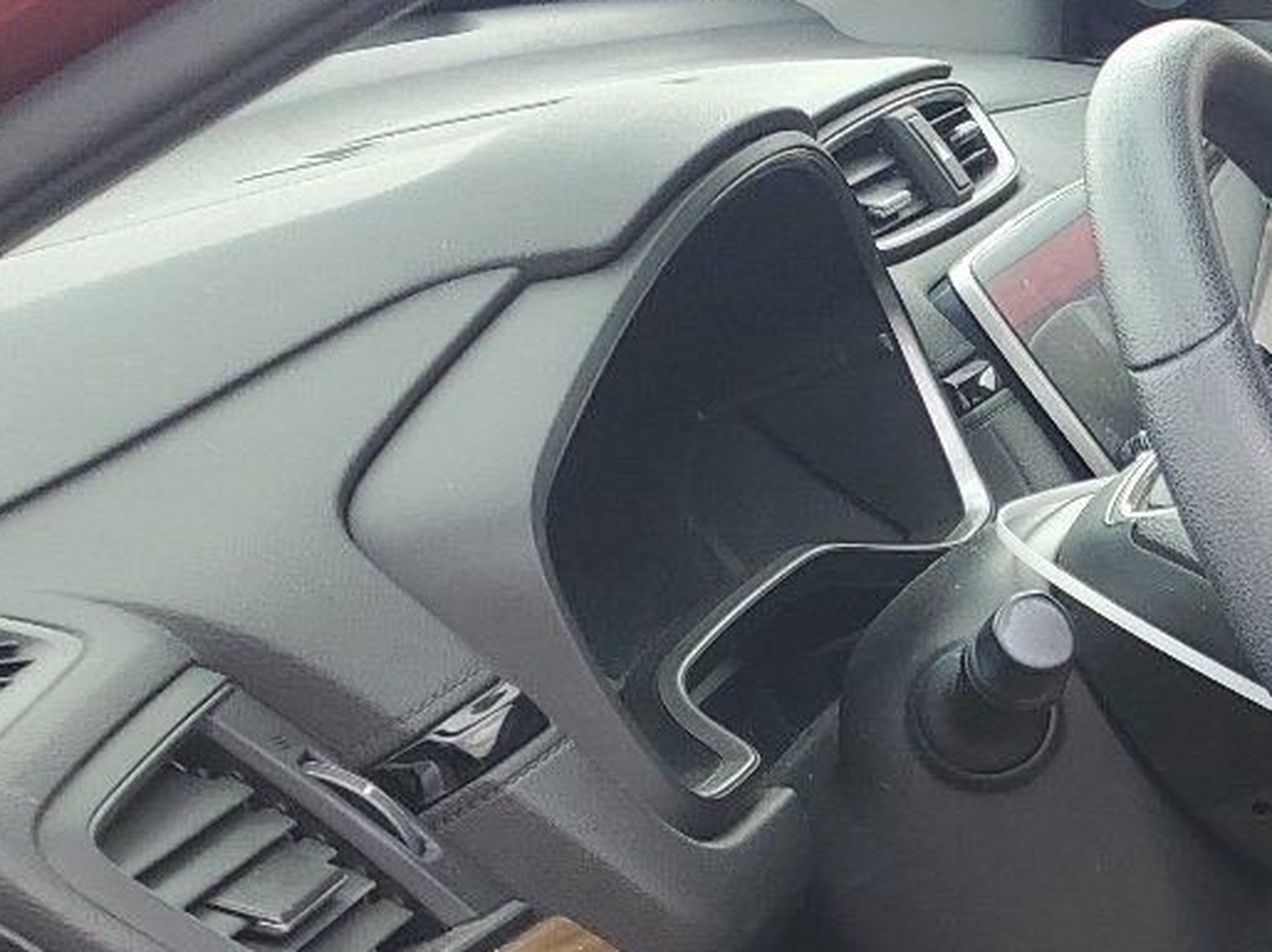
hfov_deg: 20.9
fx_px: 2975
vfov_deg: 17.6
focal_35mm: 81
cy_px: 1031
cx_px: 1846
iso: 50
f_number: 1.5
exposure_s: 1/132
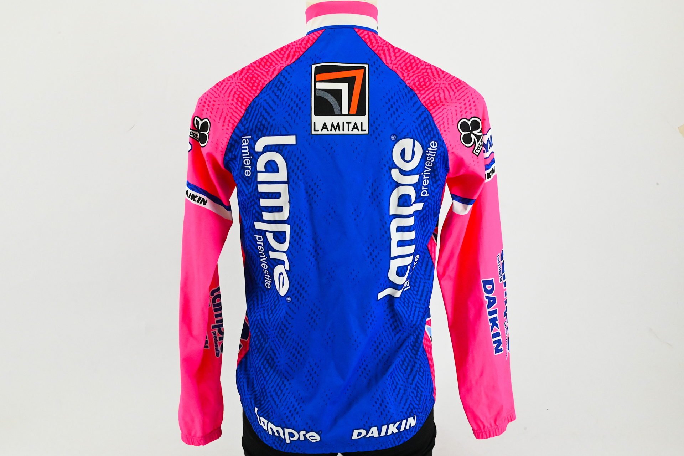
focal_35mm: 70
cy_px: 228
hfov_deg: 28.9
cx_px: 342
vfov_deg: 19.4
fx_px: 1330
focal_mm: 70
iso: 18000
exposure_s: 1/400
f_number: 16
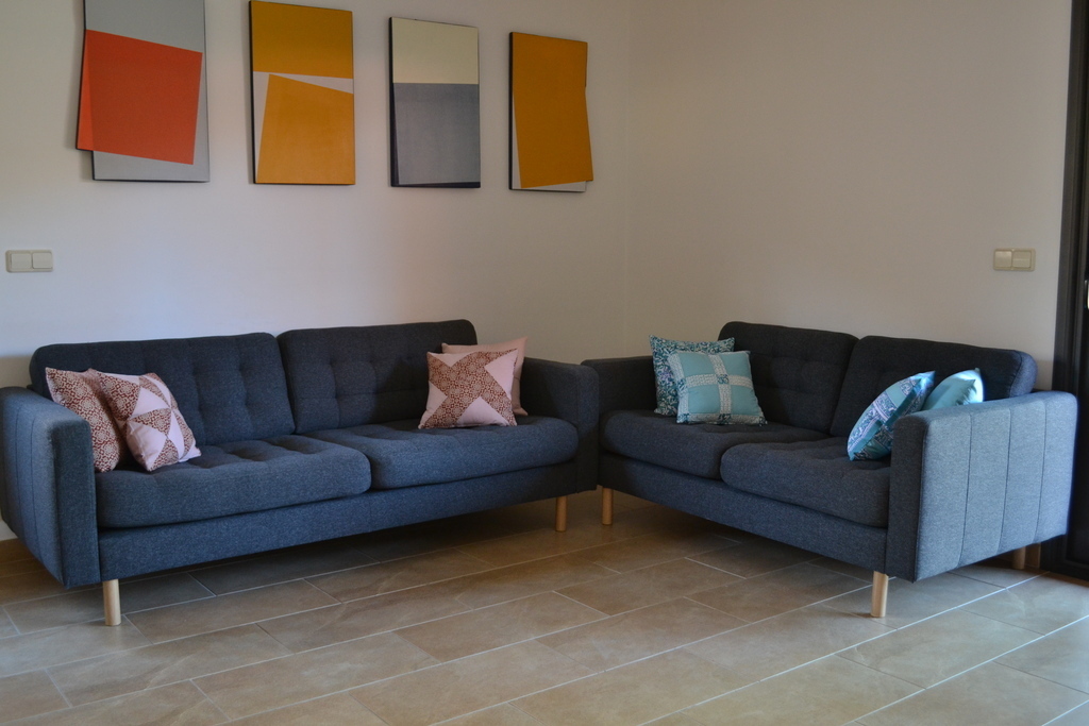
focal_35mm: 33
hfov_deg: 57.2
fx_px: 998
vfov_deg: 40.0
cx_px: 544
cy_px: 363
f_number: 4.5
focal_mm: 22
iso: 800
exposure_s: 1/30
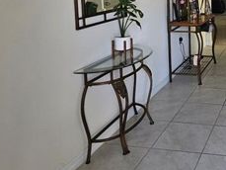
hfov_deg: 39.8
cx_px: 237
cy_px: 6
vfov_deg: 33.4
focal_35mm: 40
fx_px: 261
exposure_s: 1/60
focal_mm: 2.2
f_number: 2.2
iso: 125
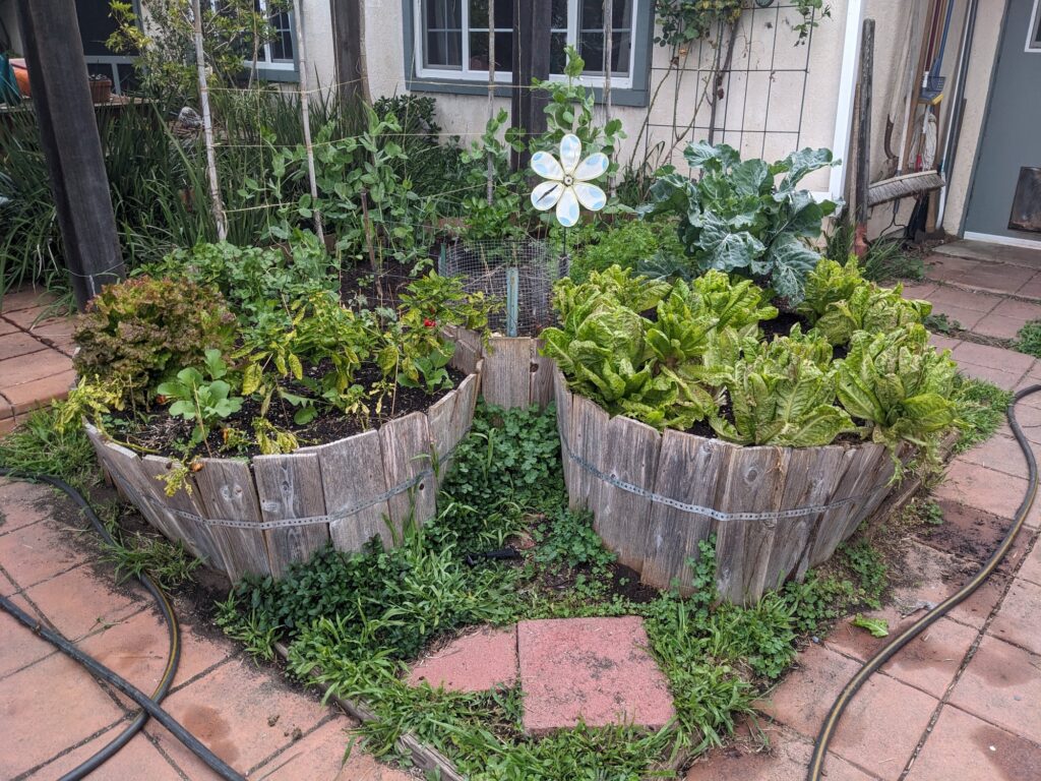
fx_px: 812
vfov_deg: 51.4
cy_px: 390
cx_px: 520
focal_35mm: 27
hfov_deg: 65.3
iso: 61
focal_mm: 4.38
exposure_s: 1/226
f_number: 1.73
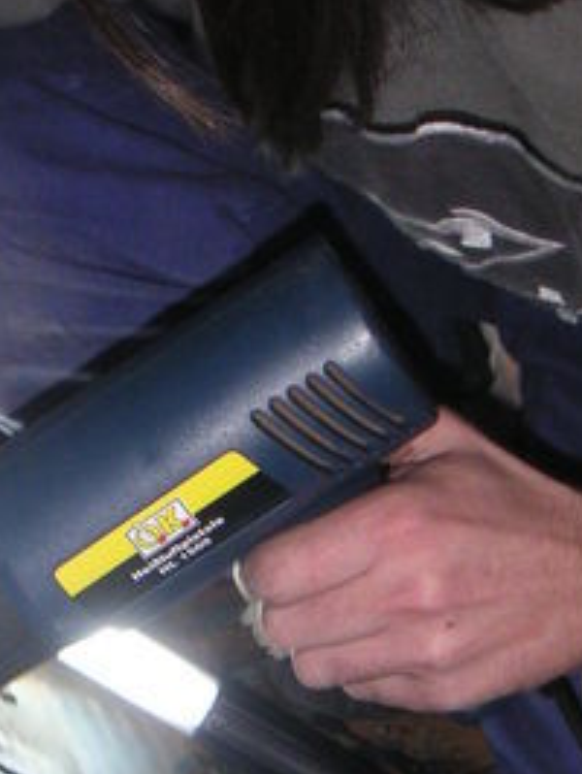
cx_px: 250
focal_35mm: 89
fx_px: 1992
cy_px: 684
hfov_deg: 16.6
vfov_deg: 21.5
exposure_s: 1/45
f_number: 2.8
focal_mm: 5.7
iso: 160
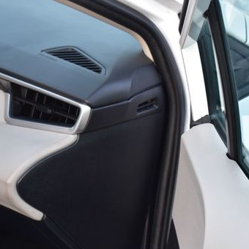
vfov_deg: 18.1
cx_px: 25
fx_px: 781
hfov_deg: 17.8
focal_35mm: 96
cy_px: 141
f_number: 6.3
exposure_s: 1/20
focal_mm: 40
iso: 400
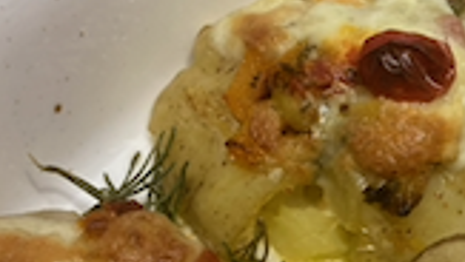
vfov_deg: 15.9
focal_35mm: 75
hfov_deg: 27.3
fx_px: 926
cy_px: 251
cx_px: 408
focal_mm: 3.99
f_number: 1.8
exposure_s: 1/50
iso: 50
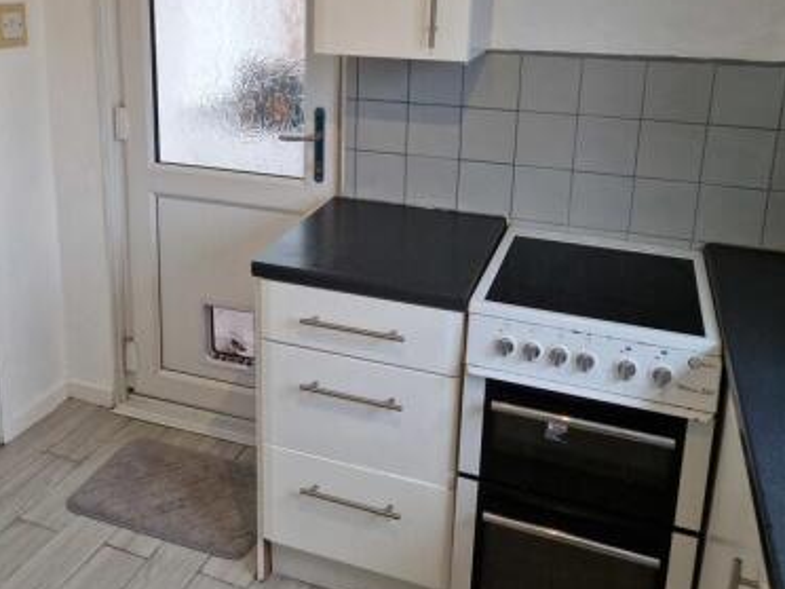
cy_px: 164
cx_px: 307
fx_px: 816
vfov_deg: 38.8
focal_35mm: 36
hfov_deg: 51.0
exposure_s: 1/100
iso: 250
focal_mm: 5.4
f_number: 1.8
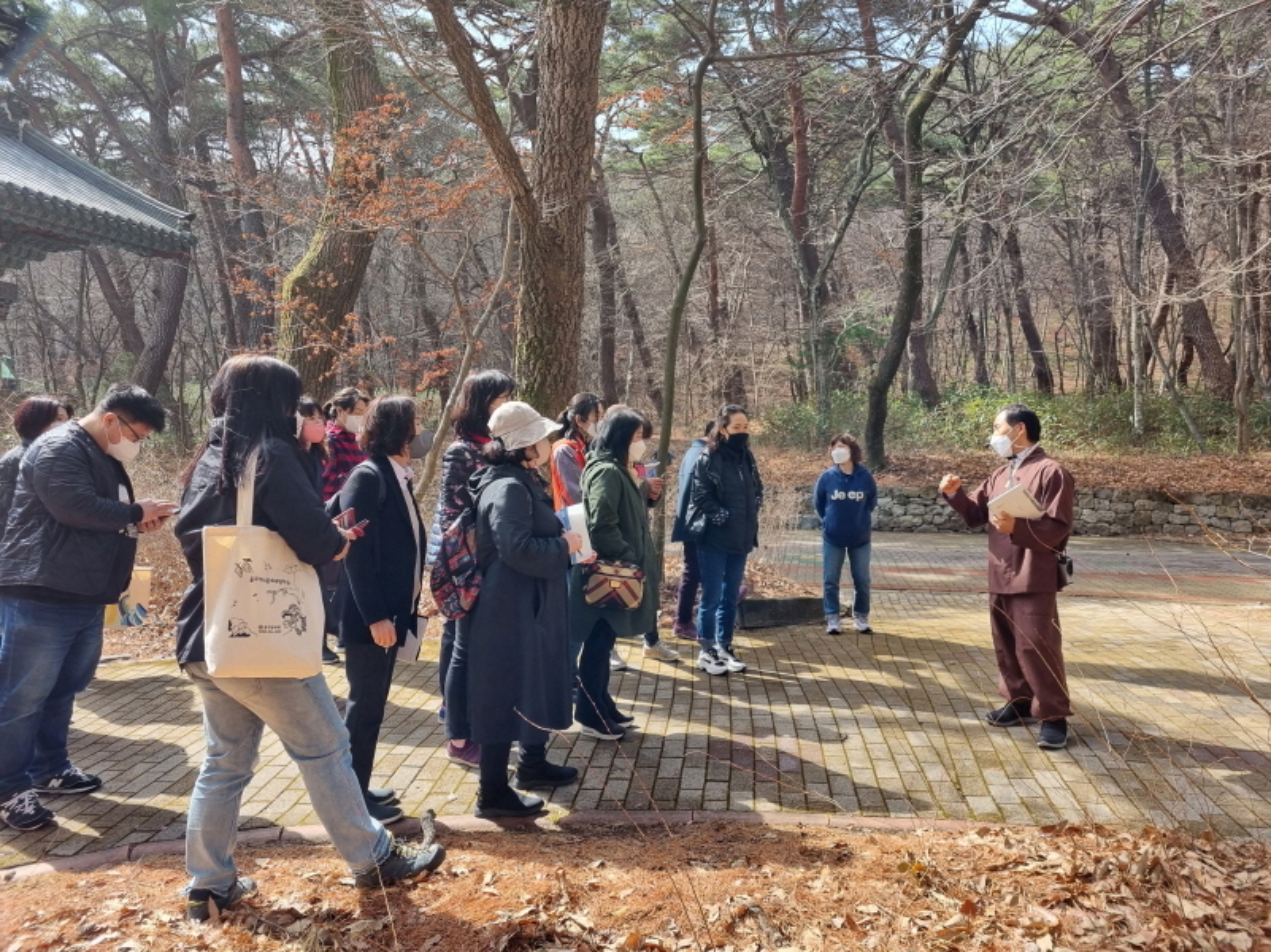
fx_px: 954
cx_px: 636
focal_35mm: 26
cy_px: 476
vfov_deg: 53.0
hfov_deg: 67.3
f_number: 1.8
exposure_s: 1/512
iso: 50
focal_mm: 5.4
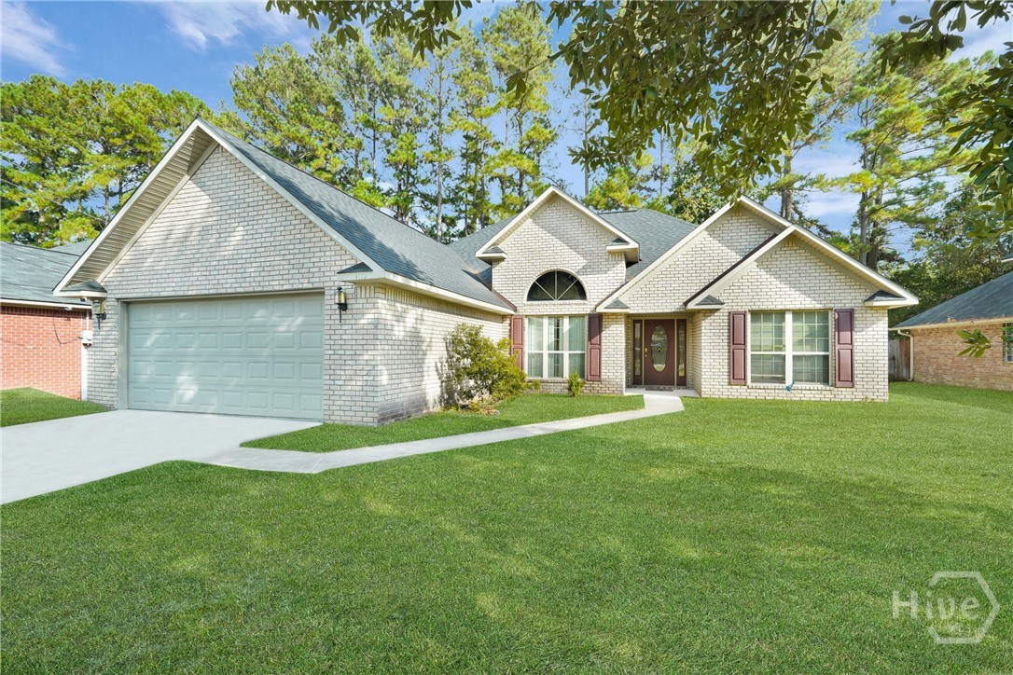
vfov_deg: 73.7
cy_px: 338
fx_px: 450
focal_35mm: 16
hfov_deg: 96.7
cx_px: 506
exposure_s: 1/250
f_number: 9
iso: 320
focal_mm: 16
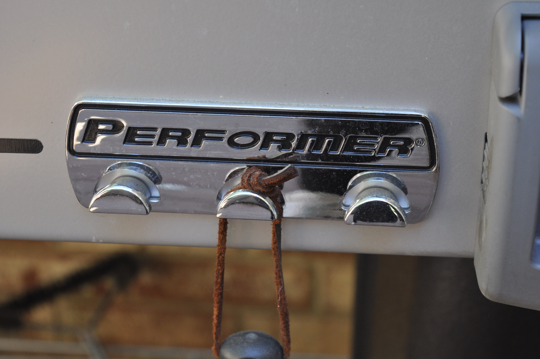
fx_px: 1236
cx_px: 270
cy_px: 180
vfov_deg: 16.5
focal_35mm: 82
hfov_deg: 24.6
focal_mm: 55
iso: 500
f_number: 5.6
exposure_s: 1/60
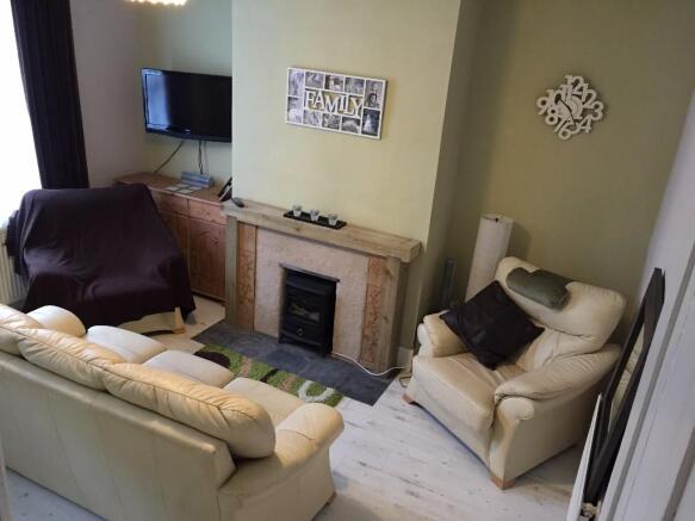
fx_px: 582
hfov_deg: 61.7
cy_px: 260
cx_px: 348
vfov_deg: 48.2
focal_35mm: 29
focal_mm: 4.15
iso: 320
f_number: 2.2
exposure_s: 1/33
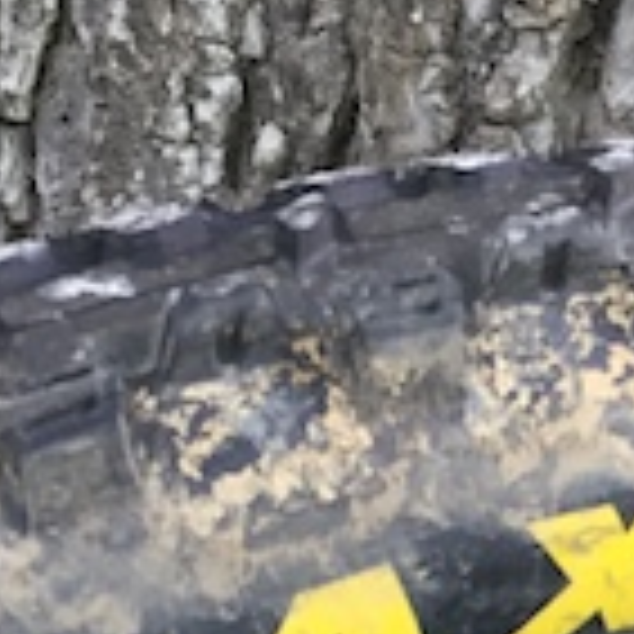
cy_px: 1027
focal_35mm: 113
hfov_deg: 15.1
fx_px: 2342
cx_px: 643
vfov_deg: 14.2
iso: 40
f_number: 2.2
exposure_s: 1/40
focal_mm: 4.15
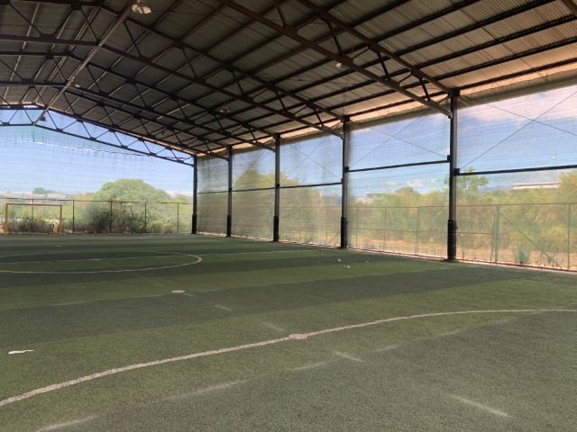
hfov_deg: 67.3
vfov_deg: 53.1
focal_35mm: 26
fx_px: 433
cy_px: 216
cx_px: 288
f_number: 1.8
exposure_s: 1/121
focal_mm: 4.25
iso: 40
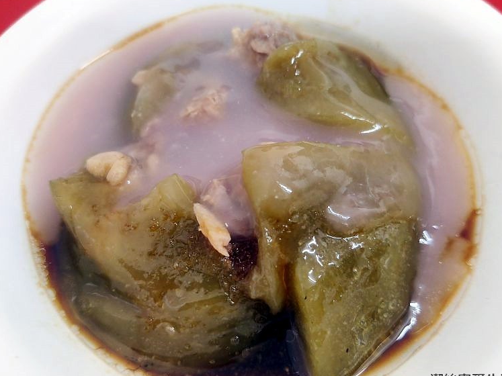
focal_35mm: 30
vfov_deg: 46.8
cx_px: 256
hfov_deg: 60.0
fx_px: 435
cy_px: 192
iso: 792
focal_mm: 4.75
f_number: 1.75
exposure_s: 1/60
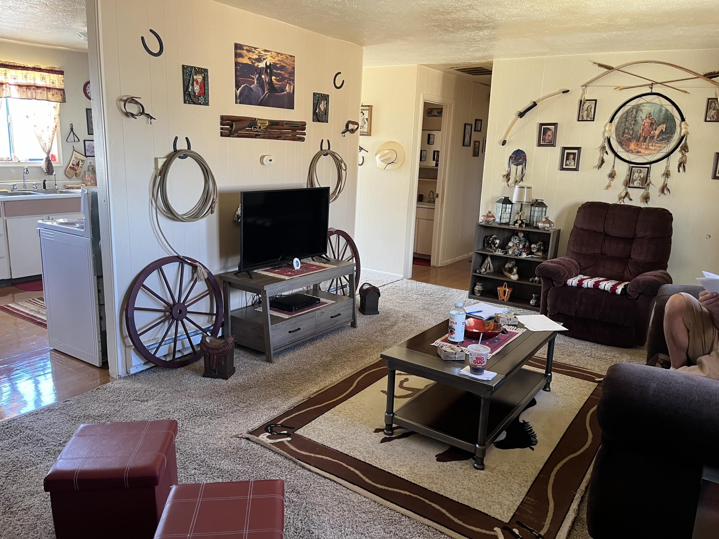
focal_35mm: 26
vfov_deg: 53.1
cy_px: 270
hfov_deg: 67.3
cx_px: 360
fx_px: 540
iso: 160
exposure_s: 1/60
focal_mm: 5.1
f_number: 1.6
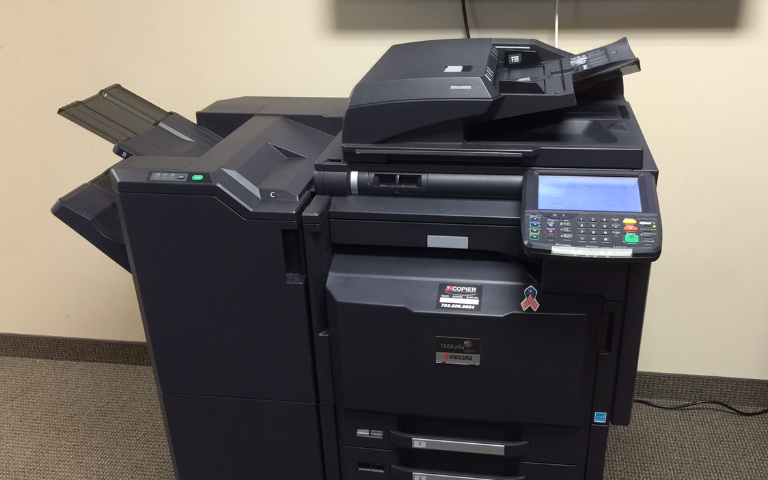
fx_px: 733
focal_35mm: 35
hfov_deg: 55.3
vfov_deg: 36.2
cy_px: 287
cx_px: 412
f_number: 2.2
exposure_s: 1/15
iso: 100
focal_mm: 4.15
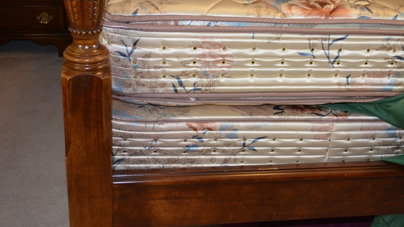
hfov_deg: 40.6
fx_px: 546
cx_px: 204
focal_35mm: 51
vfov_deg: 23.5
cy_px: 107
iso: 1400
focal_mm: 32
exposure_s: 1/60
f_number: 4.8
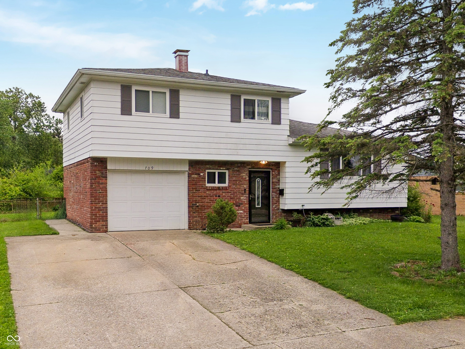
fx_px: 322
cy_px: 174
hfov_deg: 71.6
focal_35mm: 24
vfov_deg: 56.8
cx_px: 232
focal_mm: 6.76
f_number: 1.8
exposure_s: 1/6700
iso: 125
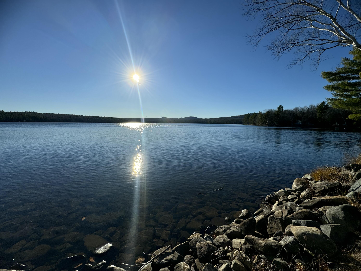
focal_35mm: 14
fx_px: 146
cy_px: 136
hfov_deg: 102.1
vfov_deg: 85.7
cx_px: 180
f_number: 2.2
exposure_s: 1/4630
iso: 50
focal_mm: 2.22
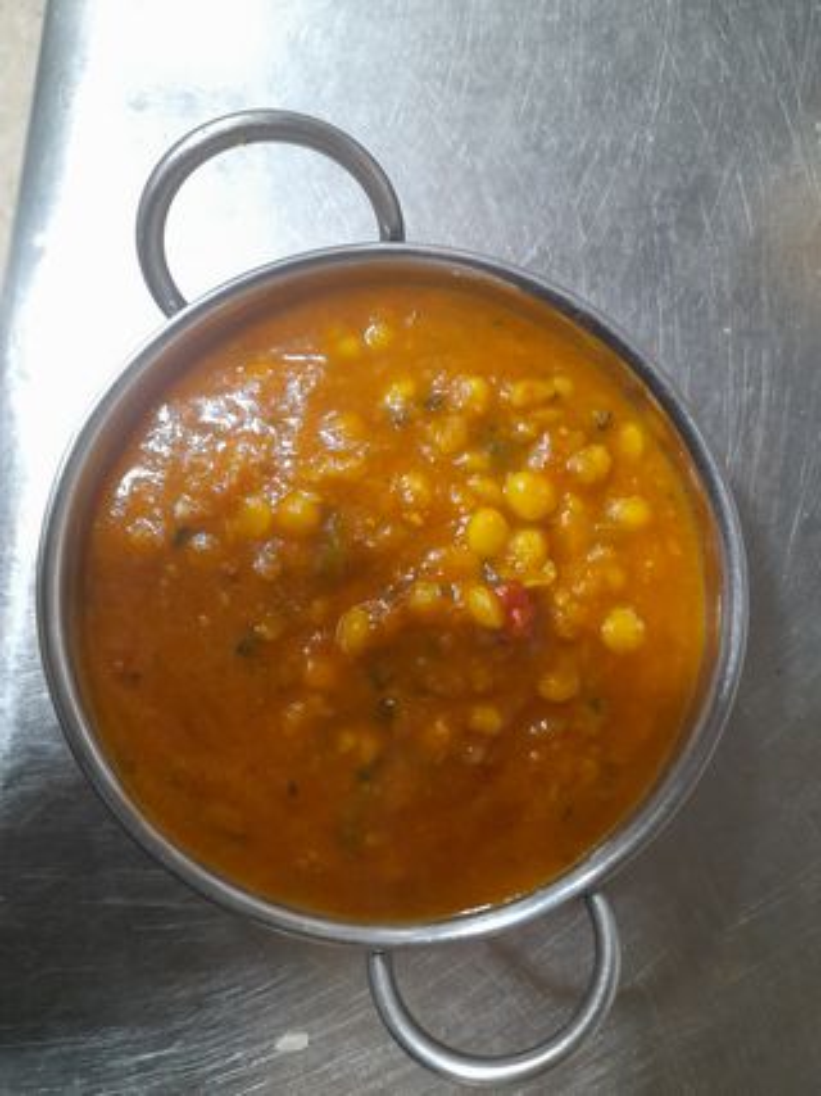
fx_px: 791
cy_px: 548
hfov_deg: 54.9
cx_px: 410
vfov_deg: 69.4
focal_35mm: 25
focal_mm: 4.6
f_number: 2
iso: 320
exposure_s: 1/33
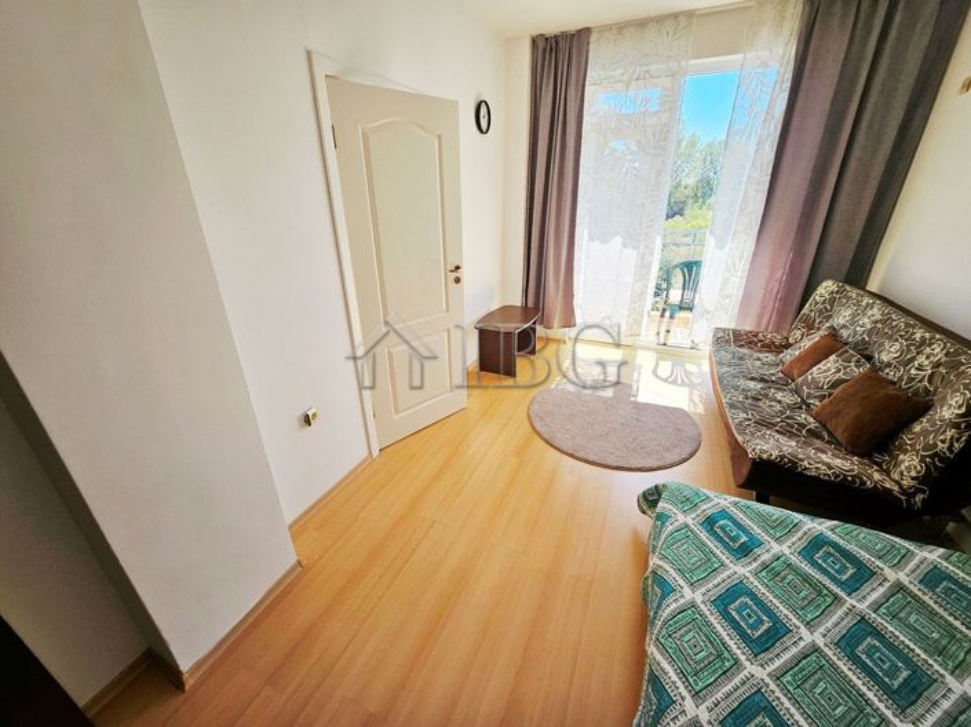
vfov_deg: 89.9
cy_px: 364
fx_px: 364
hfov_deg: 106.2
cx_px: 486
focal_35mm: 13
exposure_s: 1/186
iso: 32
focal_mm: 1.7
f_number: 2.2
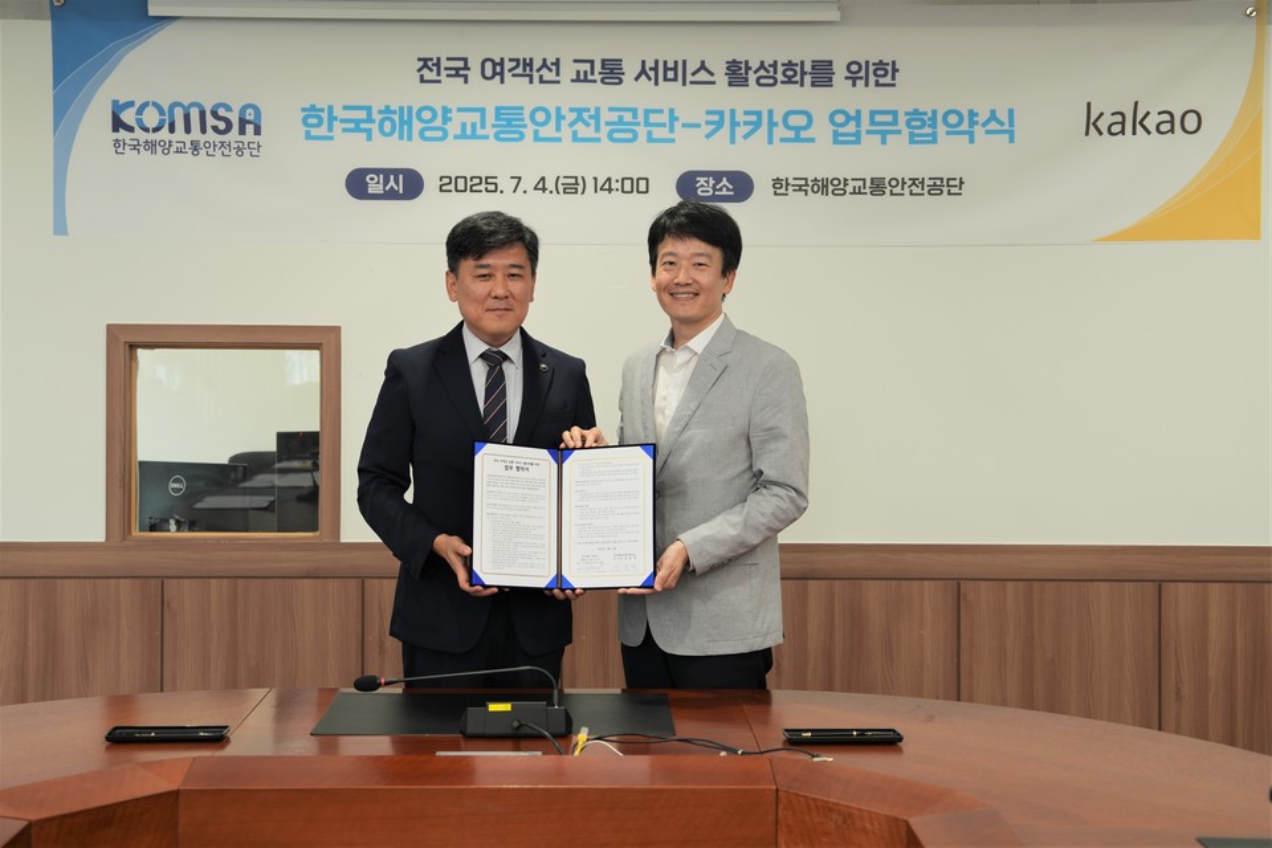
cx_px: 636
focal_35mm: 44
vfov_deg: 30.5
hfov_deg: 44.5
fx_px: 1555
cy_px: 424
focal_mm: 44
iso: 100
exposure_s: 1/25
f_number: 2.8
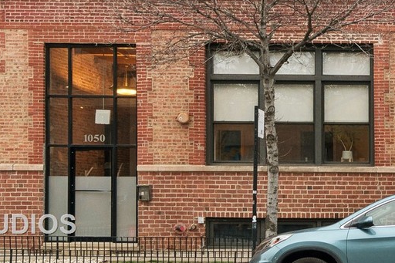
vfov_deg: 20.0
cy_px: -150
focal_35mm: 57
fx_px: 625
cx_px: 423
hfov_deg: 31.5
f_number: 8
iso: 200
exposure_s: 1/6
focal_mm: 12
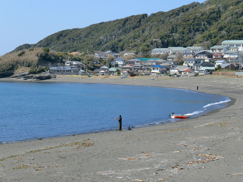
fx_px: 667
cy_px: 91
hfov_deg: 20.7
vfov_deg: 15.6
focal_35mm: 95
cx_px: 122
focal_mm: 20.3
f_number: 6.4
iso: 80
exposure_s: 1/250
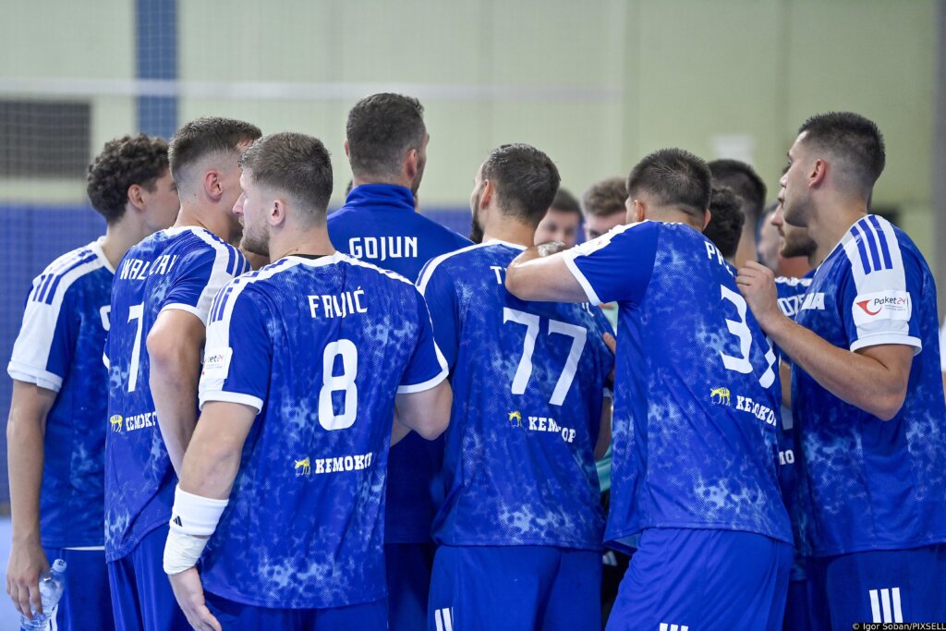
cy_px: 316
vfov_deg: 7.4
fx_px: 4862
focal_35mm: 185
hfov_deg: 11.1
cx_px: 473
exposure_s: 1/1000
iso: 2500
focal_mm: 185
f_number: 2.8
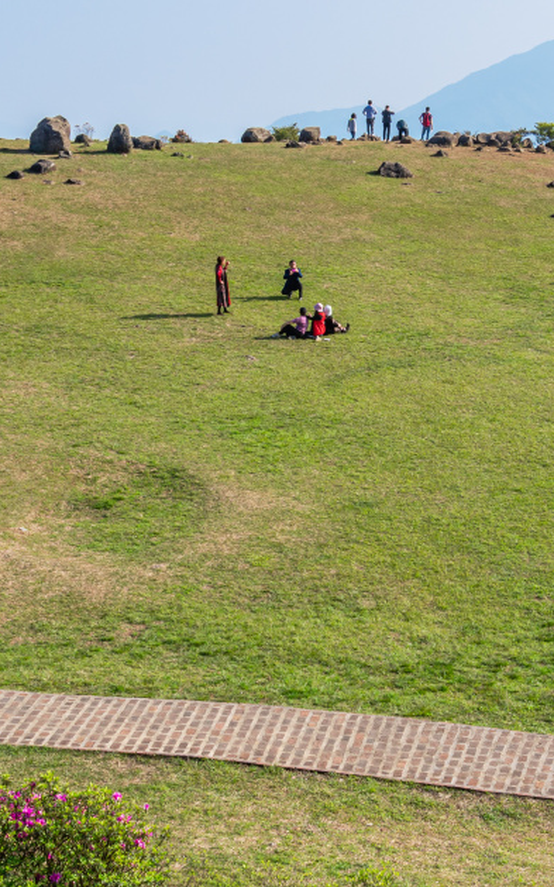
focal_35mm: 70
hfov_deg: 18.4
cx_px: 441
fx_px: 1691
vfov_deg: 29.4
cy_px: 429
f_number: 11
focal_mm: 24
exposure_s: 1/125
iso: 100
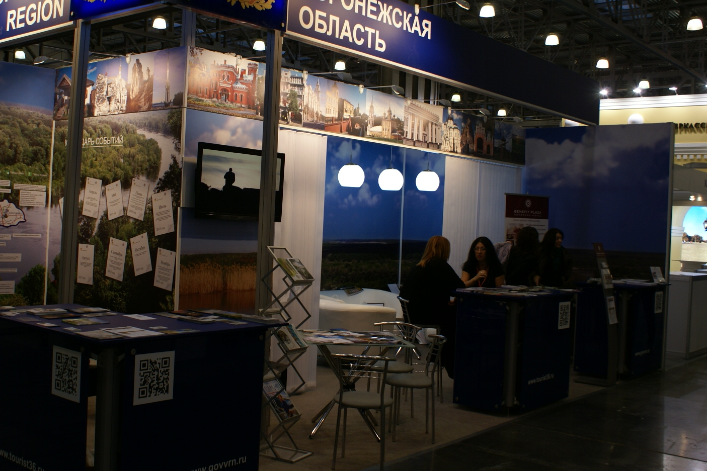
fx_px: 805
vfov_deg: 32.6
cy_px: 203
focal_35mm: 41
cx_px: 291
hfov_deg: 47.2
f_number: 4
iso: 100
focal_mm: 20
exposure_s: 1/30
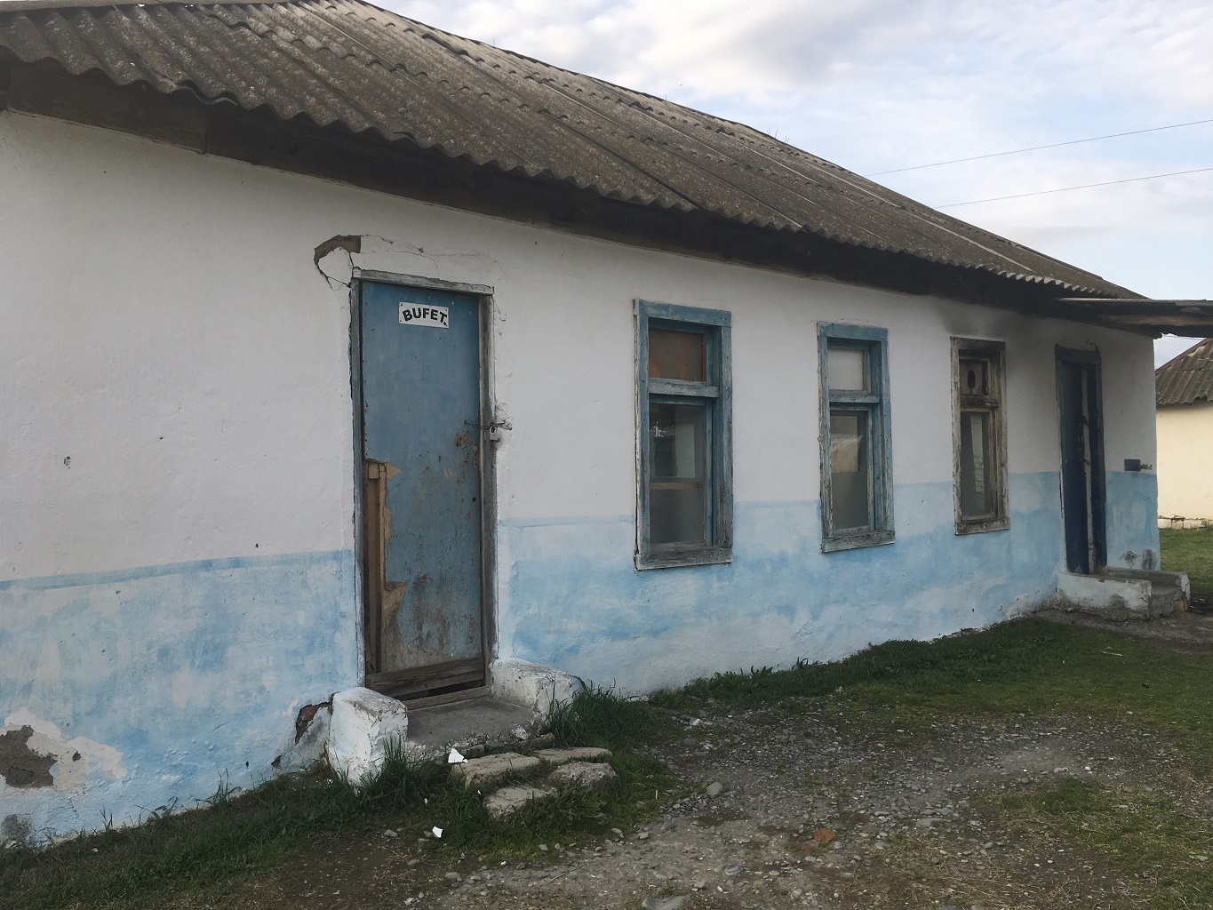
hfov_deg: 61.7
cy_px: 455
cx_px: 606
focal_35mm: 29
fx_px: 1016
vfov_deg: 48.2
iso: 25
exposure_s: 1/407
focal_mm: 4.15
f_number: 2.2
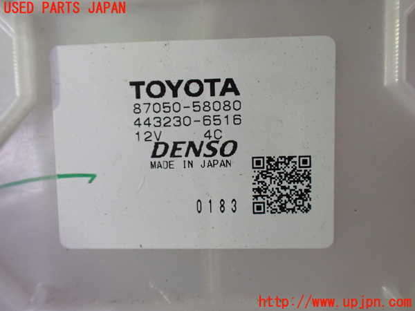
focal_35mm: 30
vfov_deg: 46.8
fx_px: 360
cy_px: 156
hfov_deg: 60.0
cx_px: 208
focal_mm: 5.4
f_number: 2.3
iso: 800
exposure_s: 1/50
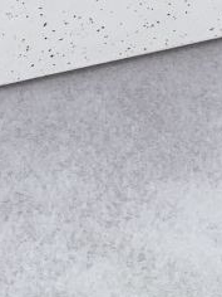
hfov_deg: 4.6
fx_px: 2711
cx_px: -149
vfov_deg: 5.9
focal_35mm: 317
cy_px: -534
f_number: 2.4
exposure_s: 1/100
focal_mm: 6
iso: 16
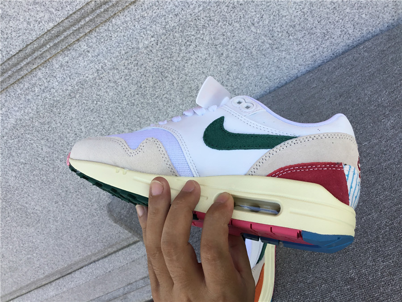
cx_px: 201
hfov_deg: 58.4
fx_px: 360
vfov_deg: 45.4
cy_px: 151
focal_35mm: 31
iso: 25
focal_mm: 3.3
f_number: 2.4
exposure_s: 1/164
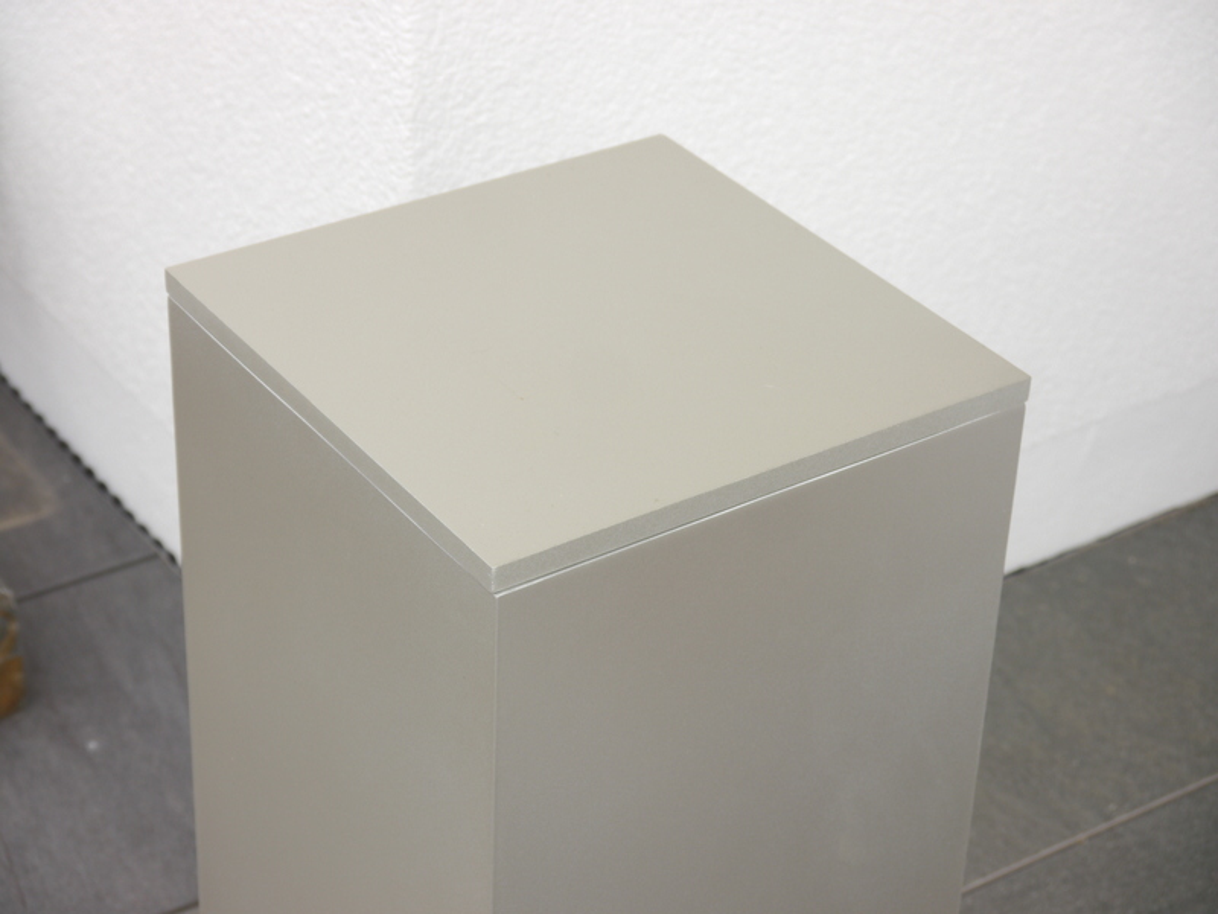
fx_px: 2956
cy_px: 457
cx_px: 609
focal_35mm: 84
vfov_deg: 17.6
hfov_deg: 23.3
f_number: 5.6
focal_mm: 42
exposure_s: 1/160
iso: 160
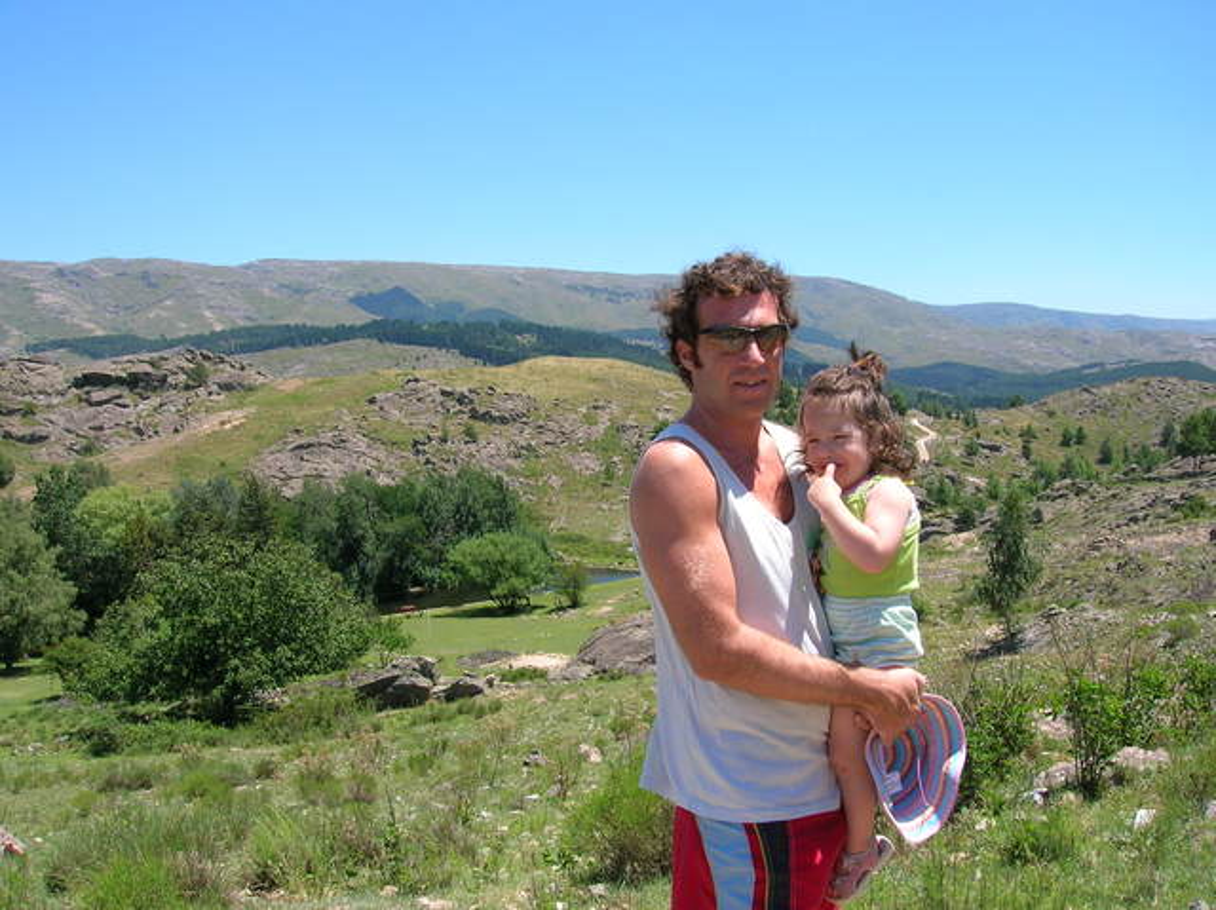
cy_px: 455
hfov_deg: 54.0
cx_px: 608
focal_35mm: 34
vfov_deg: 41.7
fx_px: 1193
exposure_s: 1/290
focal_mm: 5.7
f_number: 4.9
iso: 50
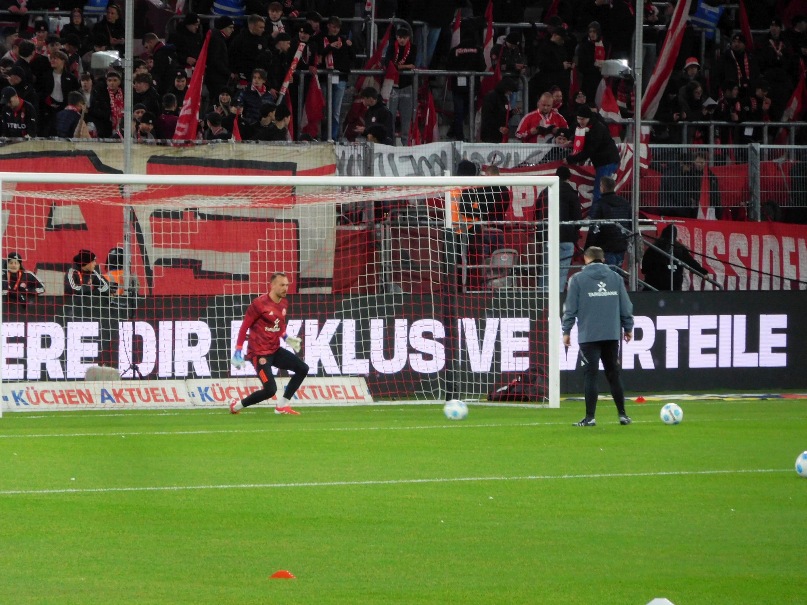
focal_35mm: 280
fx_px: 6528
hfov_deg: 7.1
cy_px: 302
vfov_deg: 5.3
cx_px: 404
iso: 400
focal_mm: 50
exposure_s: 1/60
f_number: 5.8
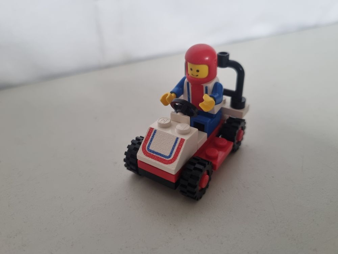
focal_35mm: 26
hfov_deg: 67.3
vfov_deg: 53.1
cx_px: 169
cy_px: 127
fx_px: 254
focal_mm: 5.4
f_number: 1.8
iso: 320
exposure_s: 1/100
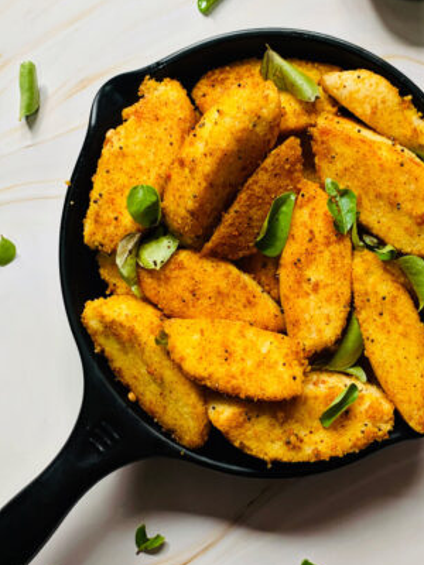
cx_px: 271
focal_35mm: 39
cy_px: 263
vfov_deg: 47.8
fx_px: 637
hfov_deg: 36.6
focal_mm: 4.25
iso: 160
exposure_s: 1/50
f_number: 1.8
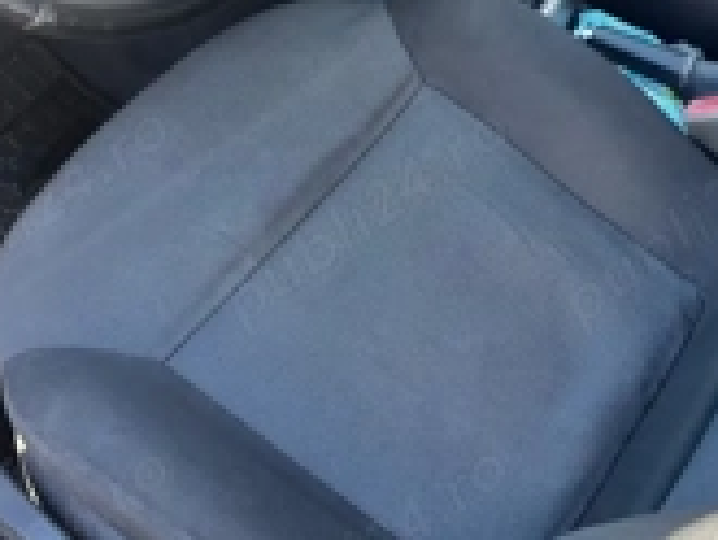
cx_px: 453
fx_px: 1308
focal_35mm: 63
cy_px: -70
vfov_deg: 21.9
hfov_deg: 30.6
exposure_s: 1/121
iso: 100
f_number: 1.5
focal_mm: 5.7
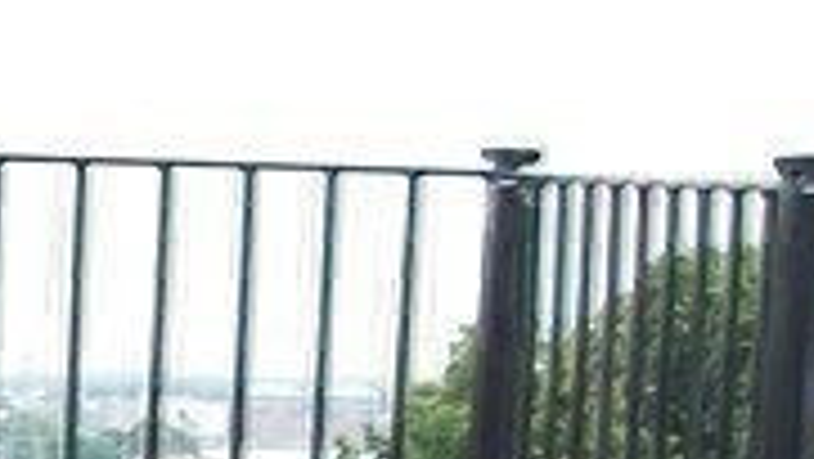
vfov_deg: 5.9
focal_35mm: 197
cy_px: 1107
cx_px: -495
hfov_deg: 10.5
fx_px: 4254
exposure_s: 1/160
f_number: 2.9
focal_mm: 5.7
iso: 80
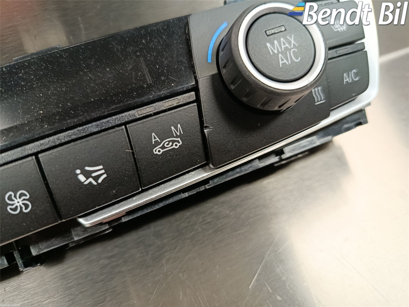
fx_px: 284
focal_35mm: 24
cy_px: 154
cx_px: 204
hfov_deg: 71.6
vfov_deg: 56.8
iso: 1309
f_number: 1.7
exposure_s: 1/33.3
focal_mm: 5.24
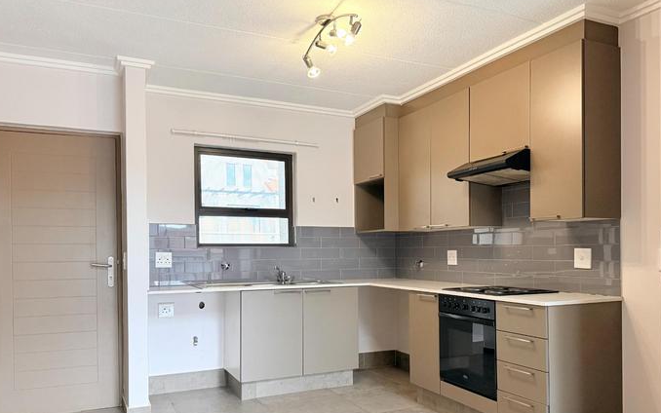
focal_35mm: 30
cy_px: 252
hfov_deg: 62.6
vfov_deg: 41.6
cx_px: 377
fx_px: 541
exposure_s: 1/100
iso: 320
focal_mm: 6.76
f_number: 1.78
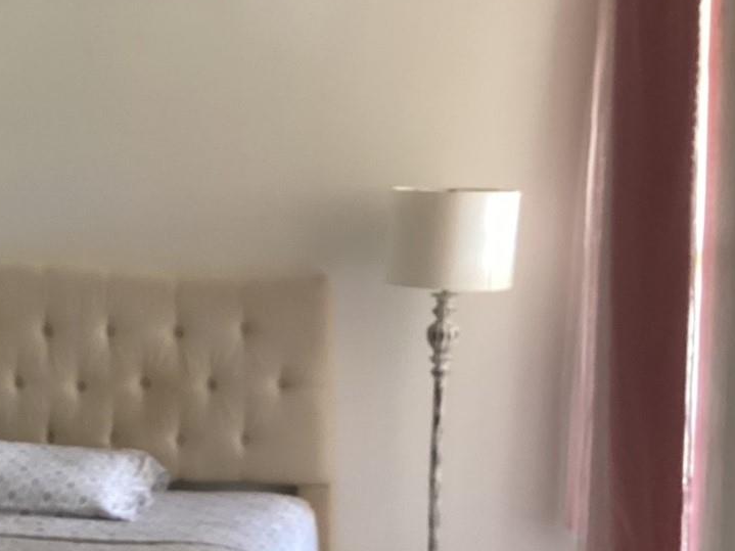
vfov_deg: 21.0
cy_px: 453
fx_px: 1465
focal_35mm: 69
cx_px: 34
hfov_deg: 26.9
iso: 400
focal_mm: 3.3
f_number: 2.4
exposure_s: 1/30
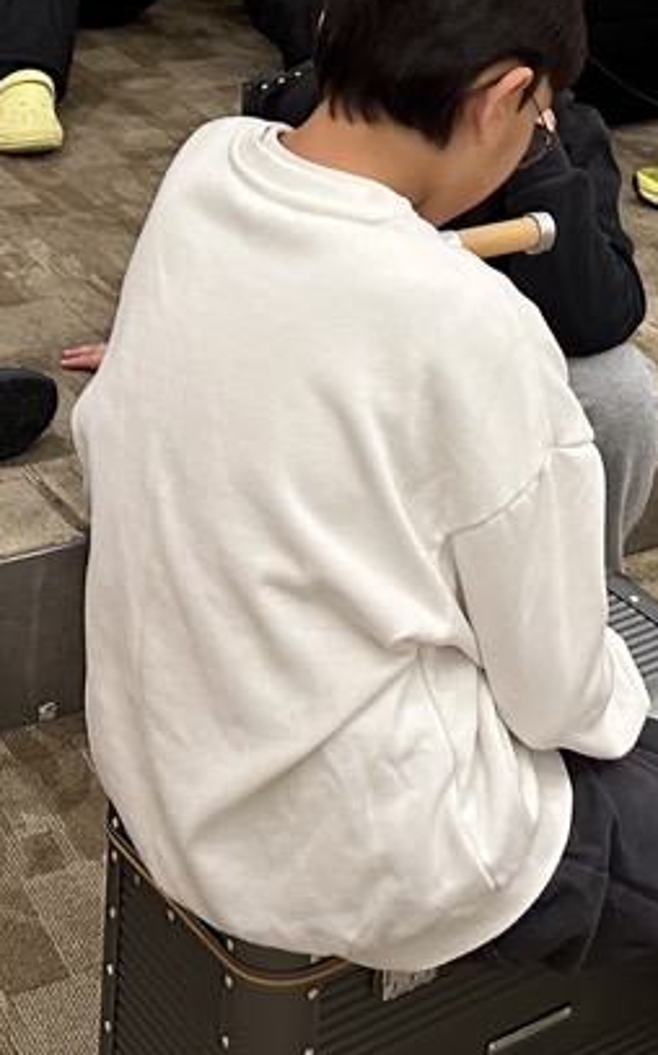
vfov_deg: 23.9
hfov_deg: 16.1
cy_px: -161
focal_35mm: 80
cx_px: 560
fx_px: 2298
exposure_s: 1/60
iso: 320
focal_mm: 6.86
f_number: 1.78
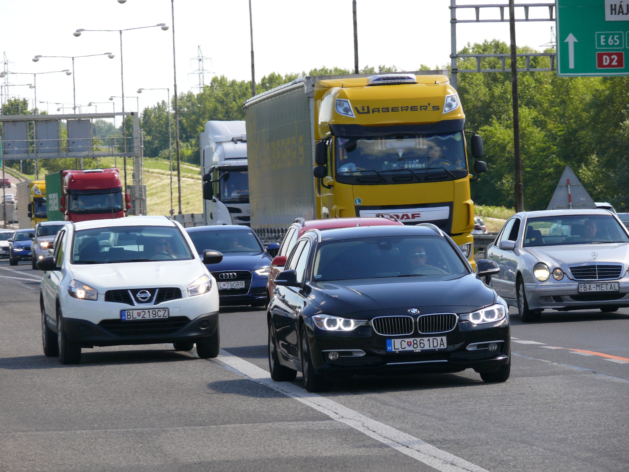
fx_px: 3907
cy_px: 236
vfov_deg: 6.9
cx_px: 314
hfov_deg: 9.2
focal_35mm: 215
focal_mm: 45.5
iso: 100
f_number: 5.6
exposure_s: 1/200
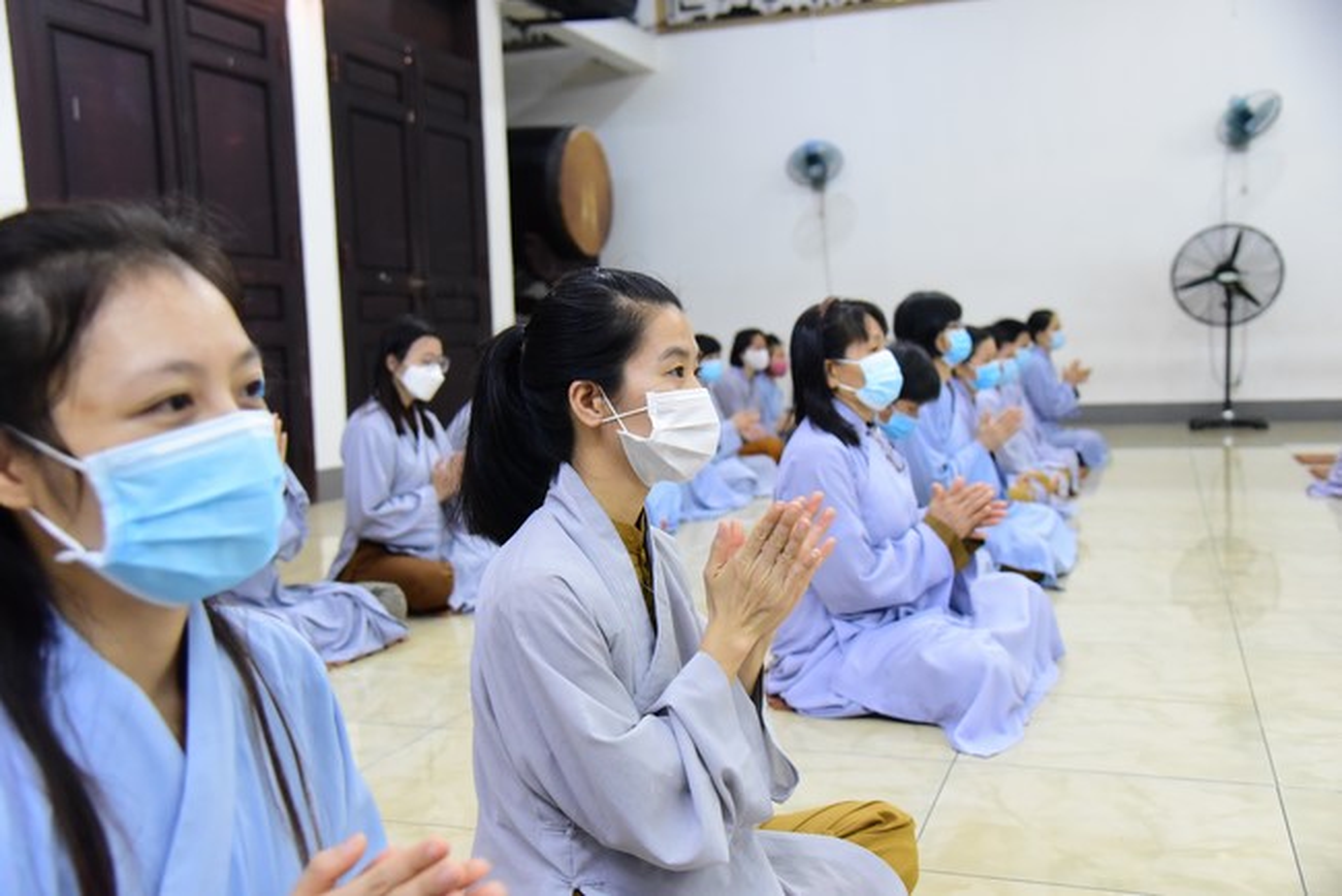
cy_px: 448
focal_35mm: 38
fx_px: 1417
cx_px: 671
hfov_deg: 50.7
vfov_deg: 35.1
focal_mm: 38
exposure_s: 1/125
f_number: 4.5
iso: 6400
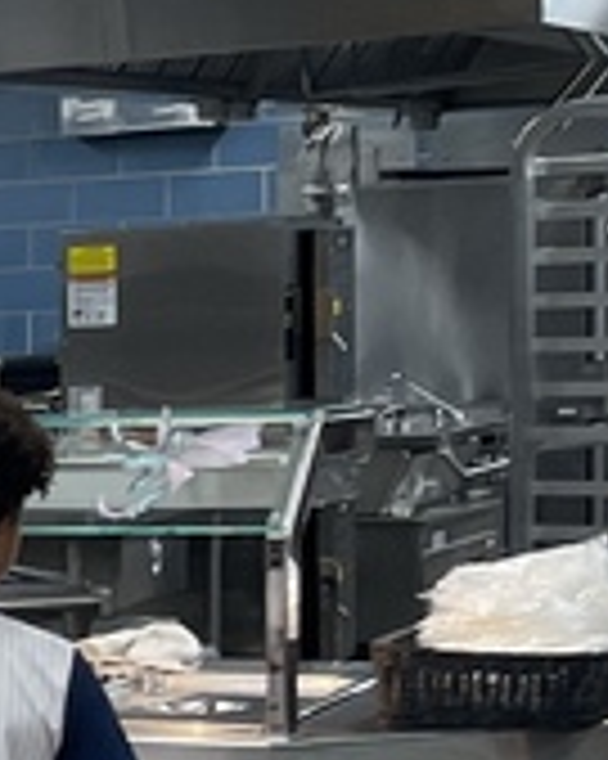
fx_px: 3467
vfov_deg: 12.4
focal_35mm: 154
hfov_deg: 7.9
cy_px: 688
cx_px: -1486
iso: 64
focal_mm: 4.2
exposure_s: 1/60
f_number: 1.6
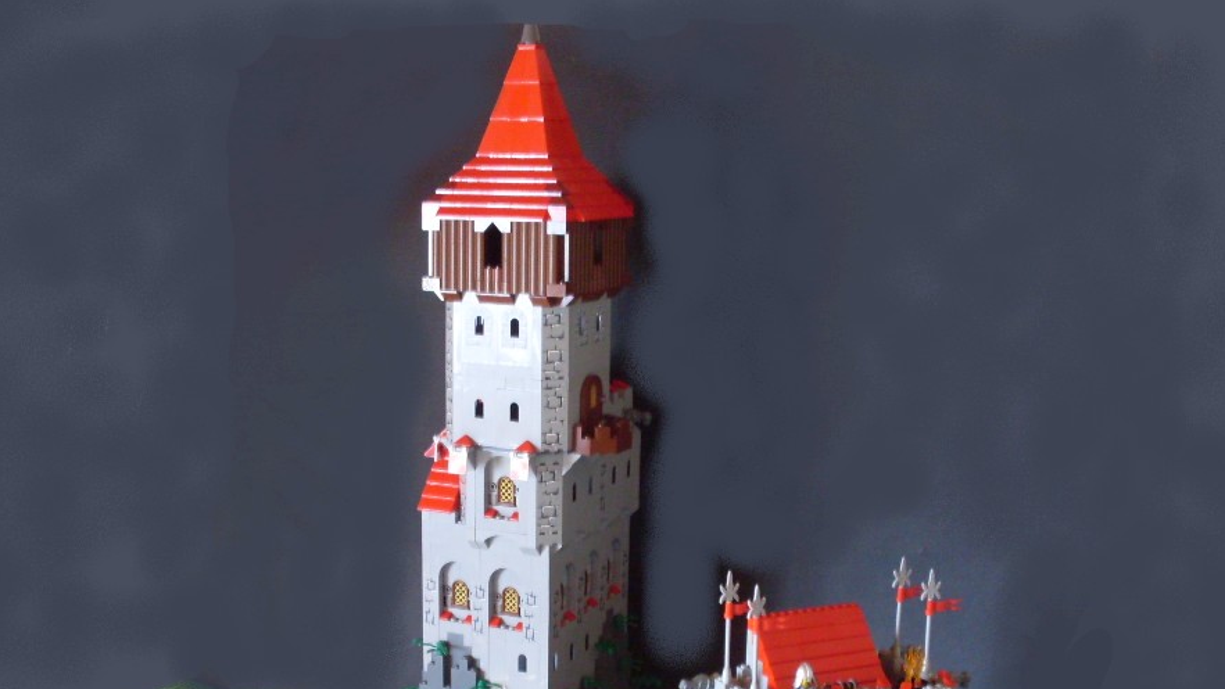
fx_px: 1559
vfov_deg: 24.6
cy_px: 527
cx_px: 563
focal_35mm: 48
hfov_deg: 42.9
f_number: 2.8
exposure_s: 1/10
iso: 200
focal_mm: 6.3
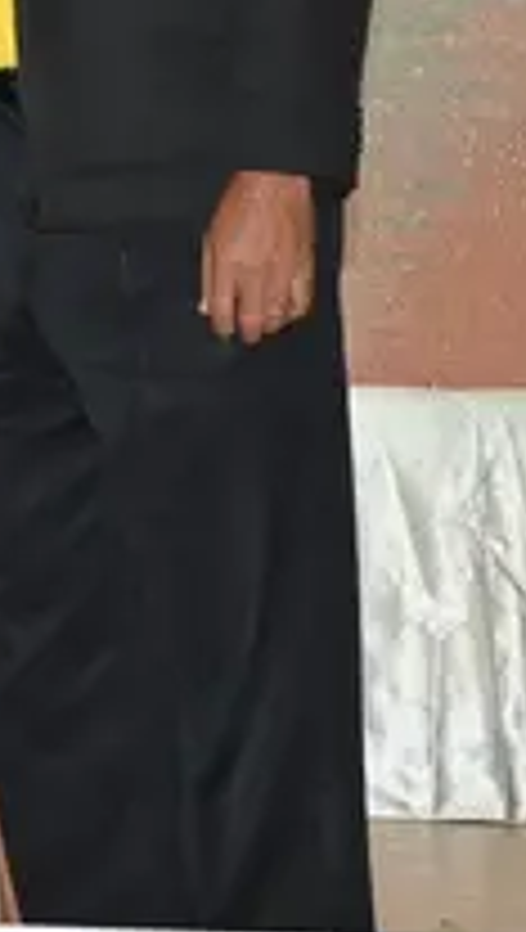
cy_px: 7
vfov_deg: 6.4
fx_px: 8276
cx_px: -1061
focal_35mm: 335
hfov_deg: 3.5
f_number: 8
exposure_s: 1/200
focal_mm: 85
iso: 1250
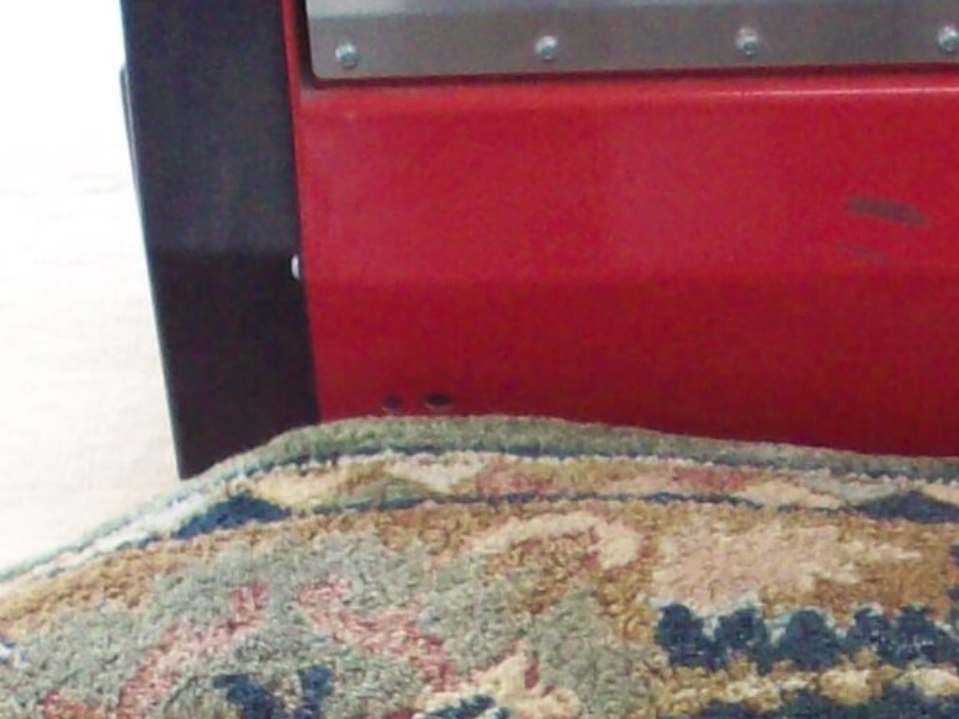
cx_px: 697
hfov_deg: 13.7
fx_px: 3988
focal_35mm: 144
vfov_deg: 9.9
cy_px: 1140
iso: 160
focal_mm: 6.2
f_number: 2.8
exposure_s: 1/30.8
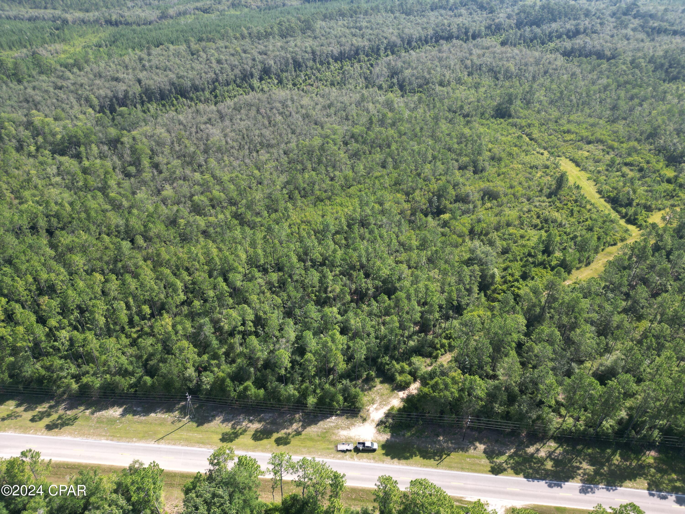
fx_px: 475
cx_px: 342
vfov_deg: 56.8
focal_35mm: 24
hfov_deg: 71.6
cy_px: 257
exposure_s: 1/800
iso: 100
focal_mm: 6.72
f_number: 1.7
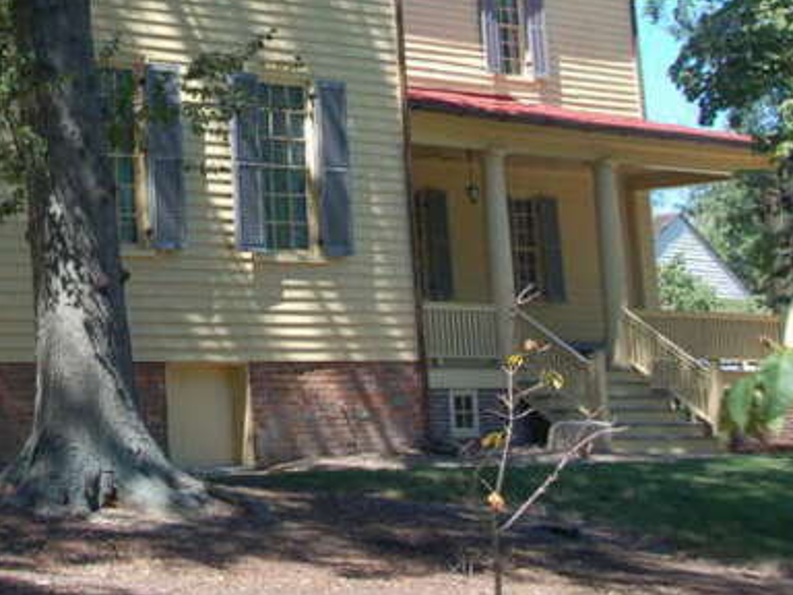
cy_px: 79
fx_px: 2130
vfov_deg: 15.7
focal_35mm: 93
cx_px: 50
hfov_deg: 20.6
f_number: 6.3
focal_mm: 31
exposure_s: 1/160
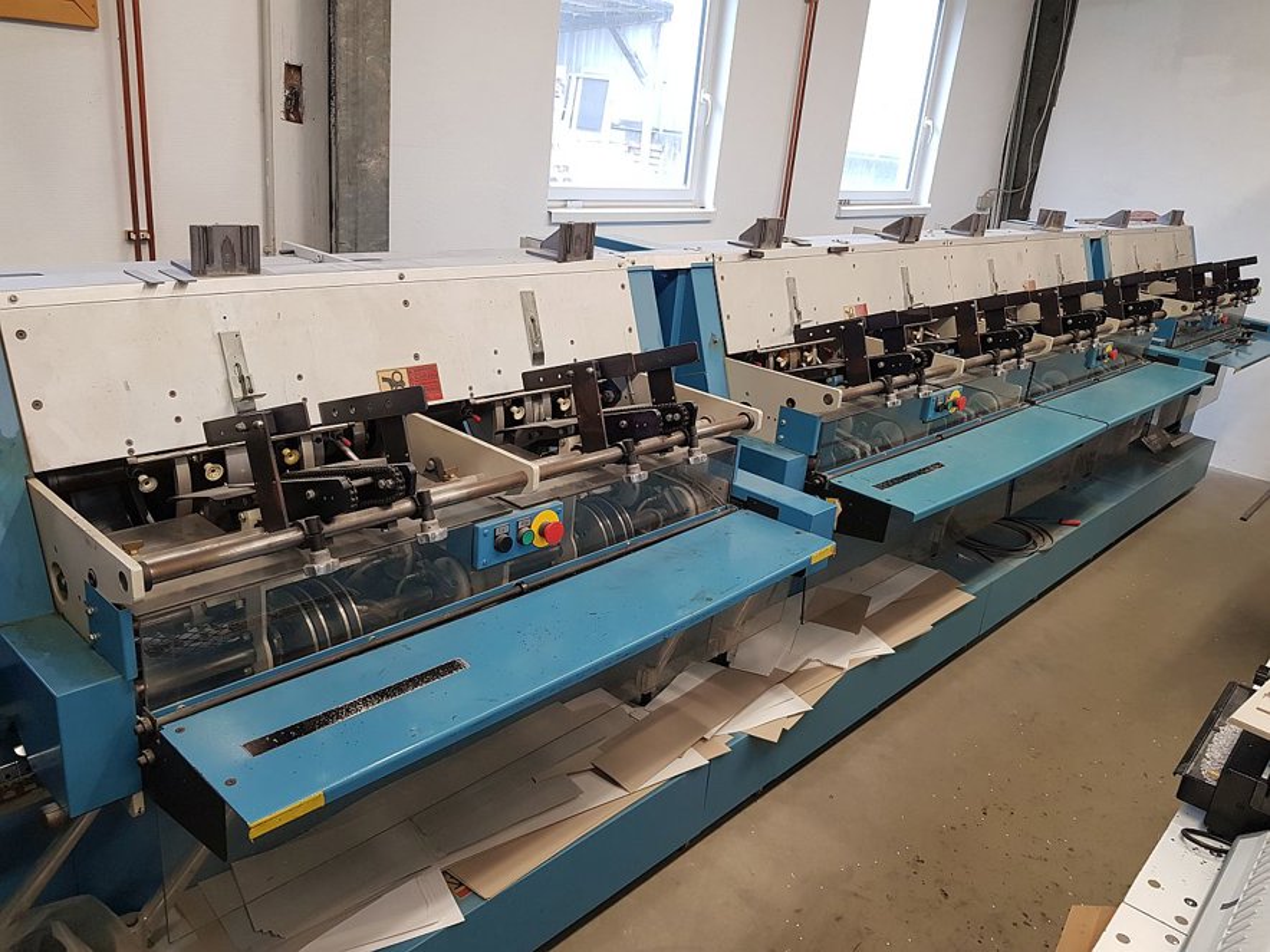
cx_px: 635
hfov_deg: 67.3
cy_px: 476
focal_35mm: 26
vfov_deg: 53.1
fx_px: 954
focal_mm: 4.2
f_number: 1.7
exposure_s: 1/50
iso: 80
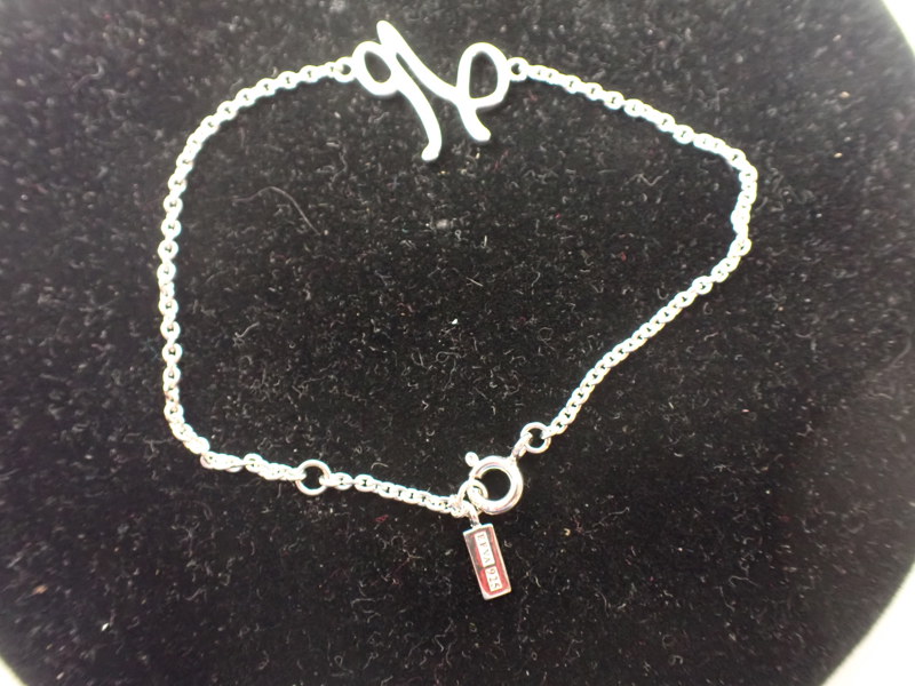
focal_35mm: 30
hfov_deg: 60.0
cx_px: 458
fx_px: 793
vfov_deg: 46.8
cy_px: 343
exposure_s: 1/30
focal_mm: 5.4
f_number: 2.3
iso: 1250
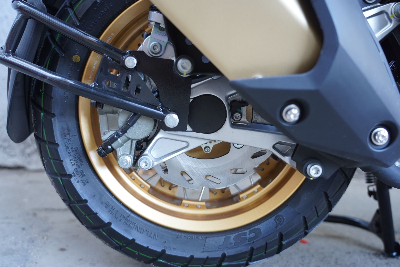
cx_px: 200
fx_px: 433
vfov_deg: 34.2
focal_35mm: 39
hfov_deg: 49.6
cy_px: 134
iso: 1250
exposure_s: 1/160
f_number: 4
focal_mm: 39
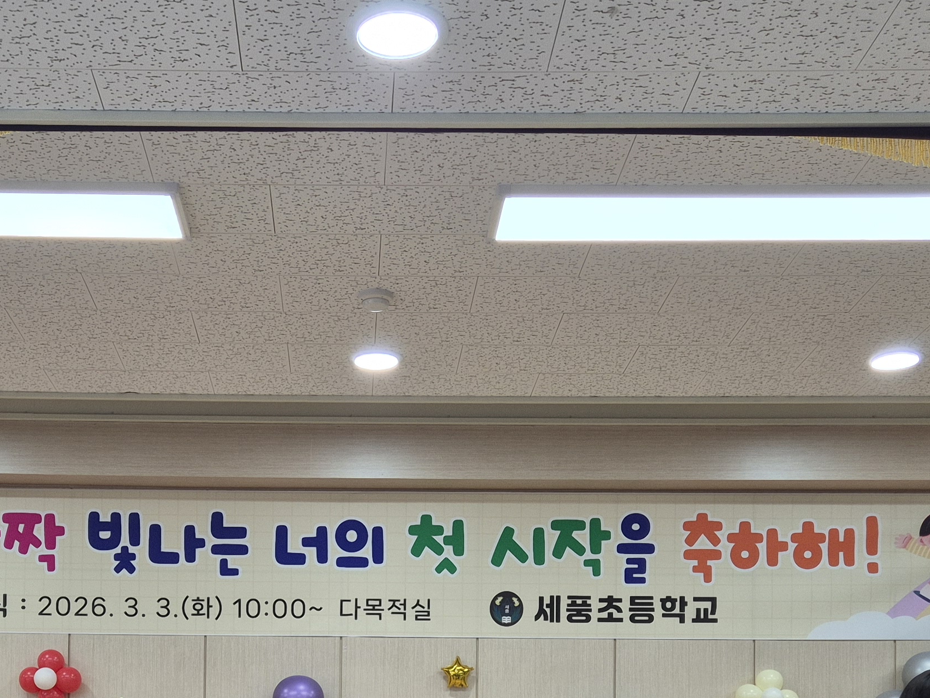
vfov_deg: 24.6
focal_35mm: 55
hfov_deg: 34.7
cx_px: 327
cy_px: 781
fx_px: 1478
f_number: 1.8
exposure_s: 1/120
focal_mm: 5.4
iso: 40
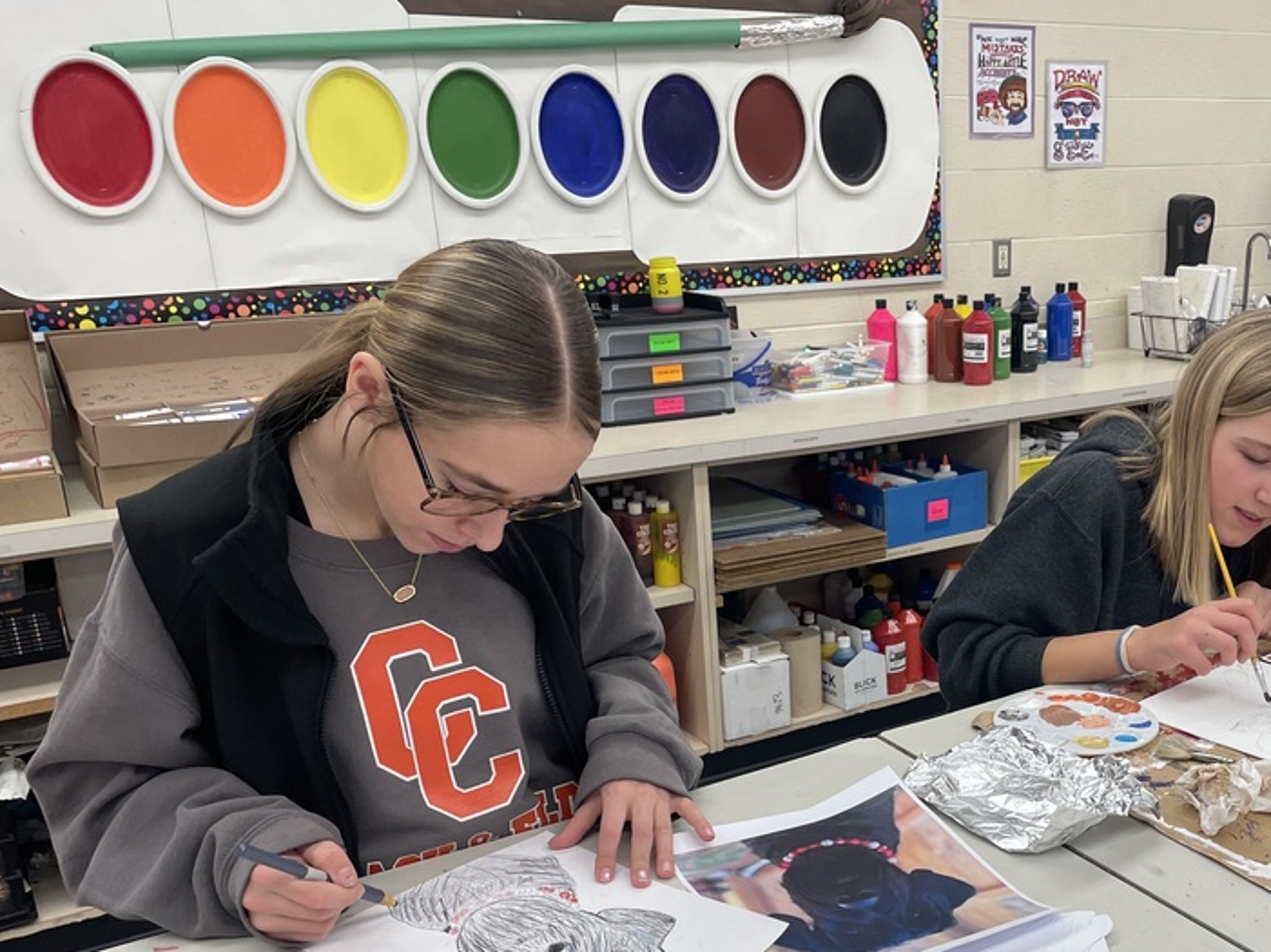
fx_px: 1395
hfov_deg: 47.7
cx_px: 905
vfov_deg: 37.2
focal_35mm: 38
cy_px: 642
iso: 64
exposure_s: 1/120
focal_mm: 4.2
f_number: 1.6
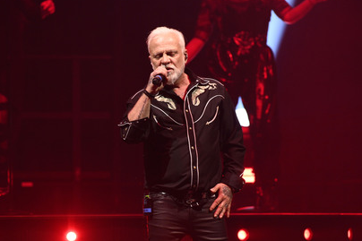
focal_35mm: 558
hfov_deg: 3.7
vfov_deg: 2.5
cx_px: 165
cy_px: 128
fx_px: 5608
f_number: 6.3
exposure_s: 1/250
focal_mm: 500
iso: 3200
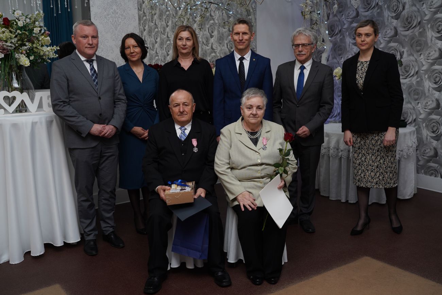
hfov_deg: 54.4
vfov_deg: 37.9
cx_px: 221
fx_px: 430
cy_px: 148
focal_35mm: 35
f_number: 5
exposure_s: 1/100
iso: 500
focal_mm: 35
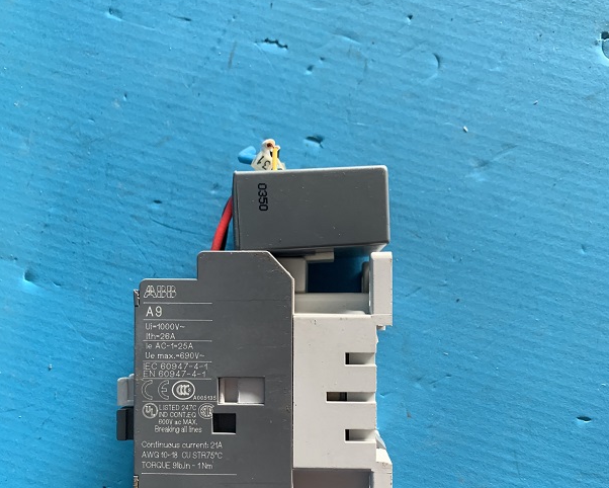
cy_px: 314
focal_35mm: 34
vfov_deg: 42.9
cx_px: 304
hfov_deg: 52.8
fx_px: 613
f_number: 1.8
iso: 250
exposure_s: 1/60
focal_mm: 4.25
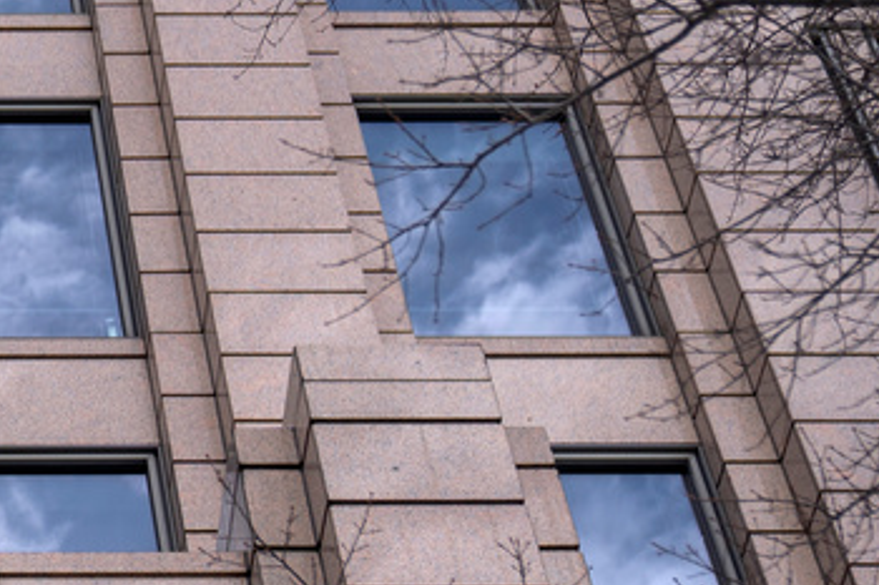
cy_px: 370
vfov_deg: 11.1
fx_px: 3002
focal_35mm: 123
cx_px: -389
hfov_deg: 15.5
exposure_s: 1/4000
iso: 250
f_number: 2.8
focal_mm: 42
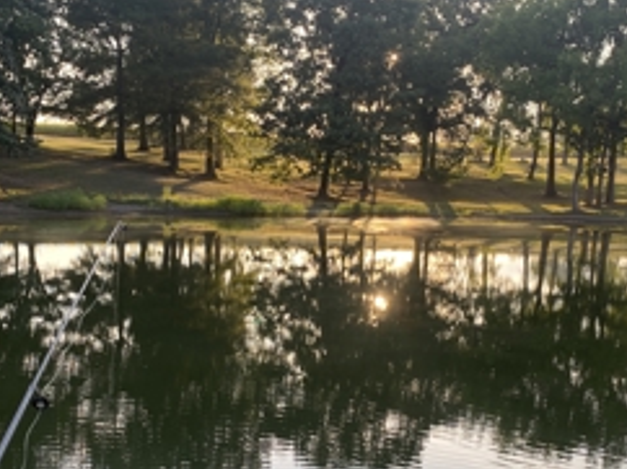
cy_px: 319
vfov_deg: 33.2
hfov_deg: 43.9
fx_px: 778
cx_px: 319
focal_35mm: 43
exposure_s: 1/291
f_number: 1.8
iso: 32
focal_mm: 4.25
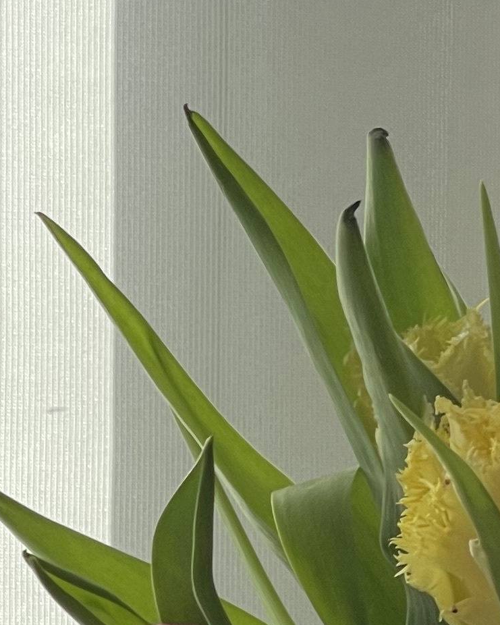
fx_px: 5031
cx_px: 466
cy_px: 827
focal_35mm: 272
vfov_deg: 7.0
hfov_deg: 5.7
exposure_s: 1/212
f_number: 2.2
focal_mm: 7.5
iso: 20
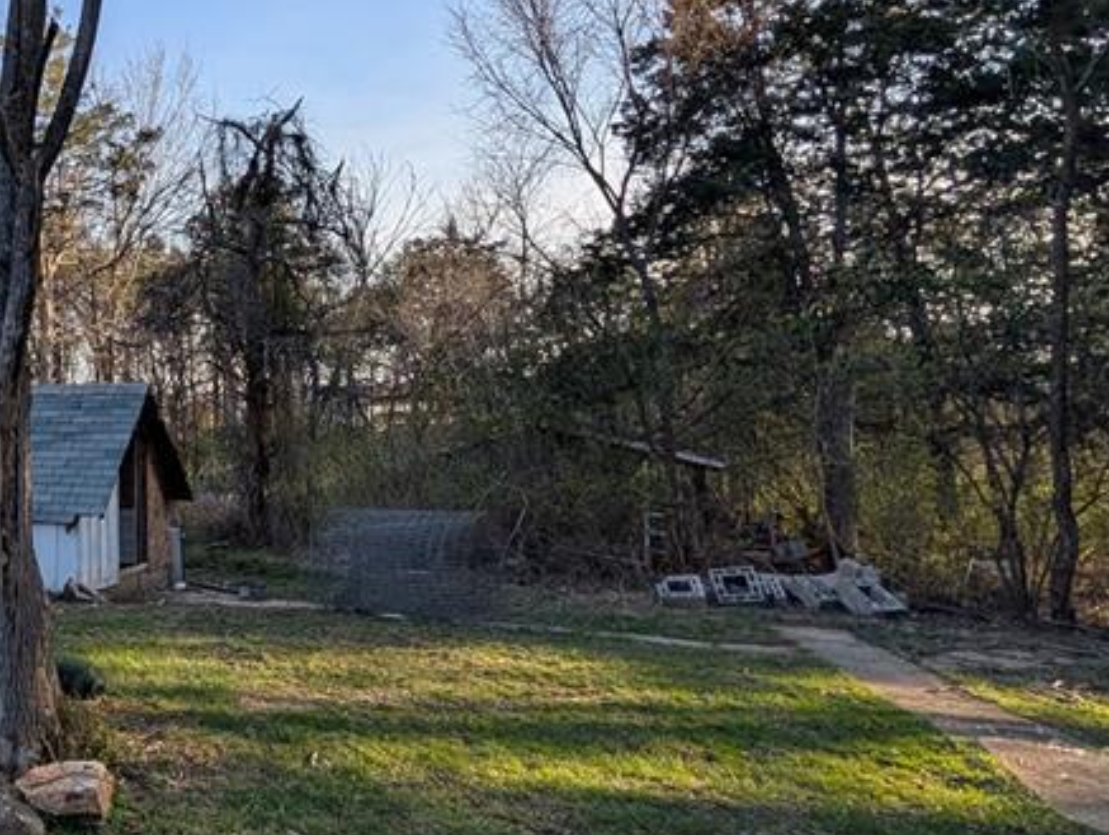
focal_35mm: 28
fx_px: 898
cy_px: 302
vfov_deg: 49.3
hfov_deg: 50.1
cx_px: -23
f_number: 1.7
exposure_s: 1/1462
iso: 49
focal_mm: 2.02
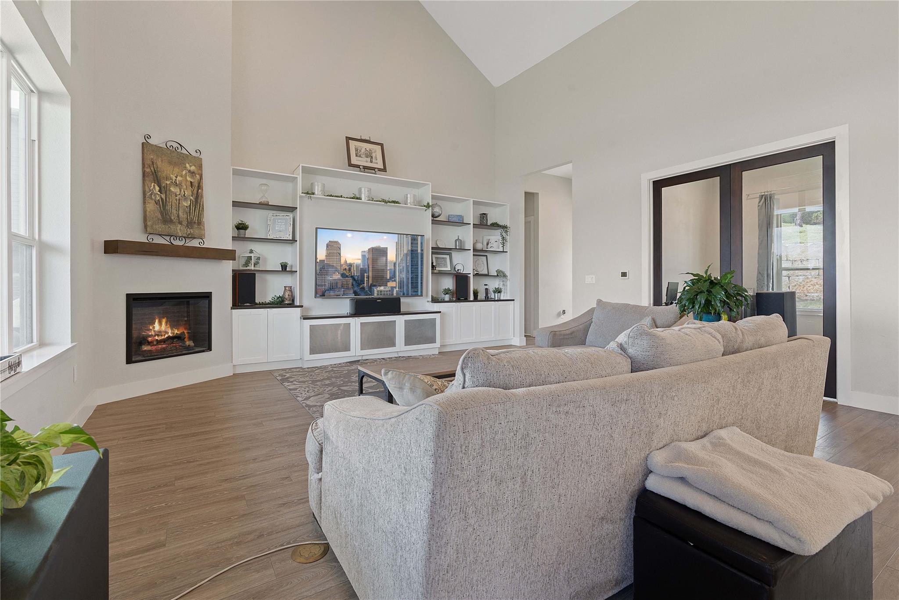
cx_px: 450
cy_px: 300
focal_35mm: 16
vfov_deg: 73.7
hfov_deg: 96.7
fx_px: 399
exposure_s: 1/1.25
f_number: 9
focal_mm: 16
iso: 320
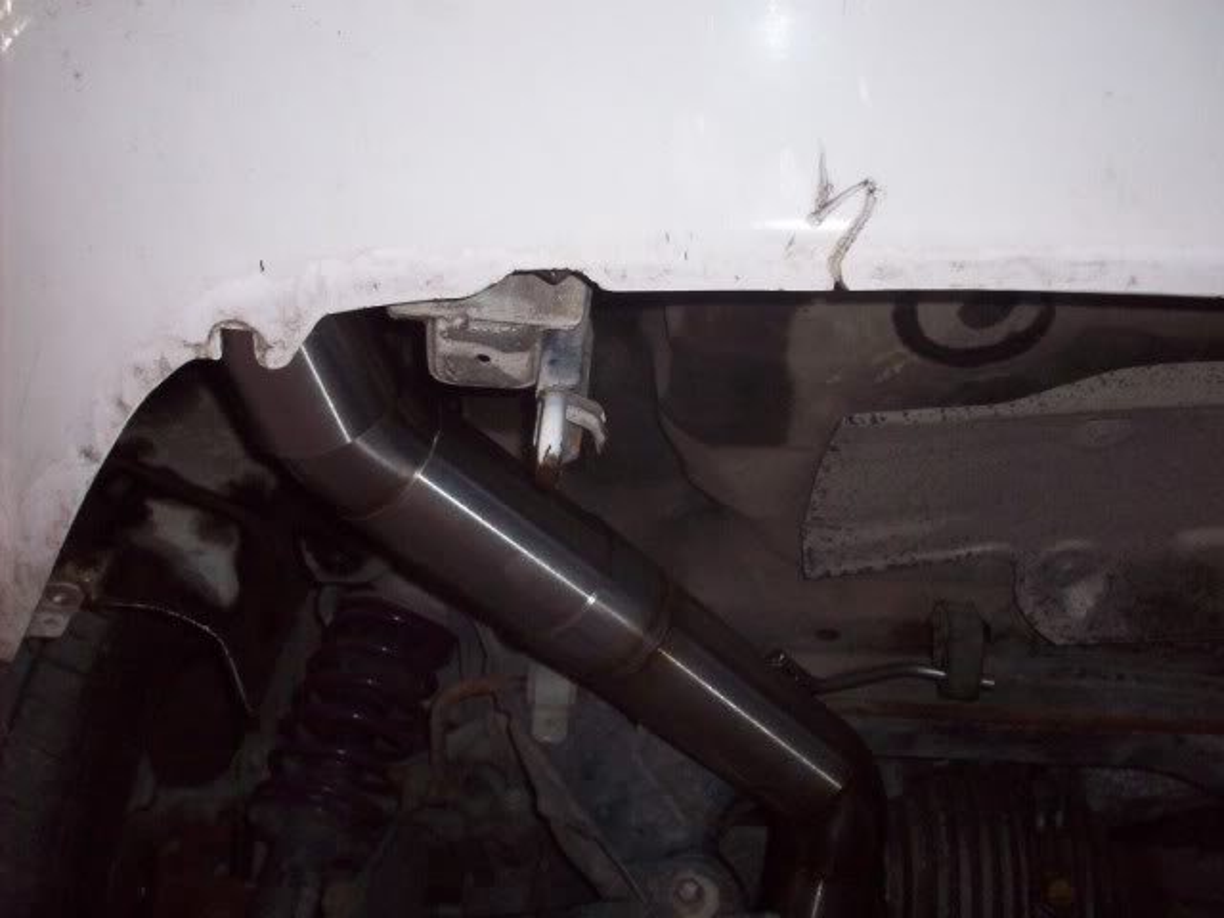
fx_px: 1308
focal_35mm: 37
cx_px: 612
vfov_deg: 38.7
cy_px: 459
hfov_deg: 50.1
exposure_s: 1/64
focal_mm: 6.2
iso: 160
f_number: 2.8
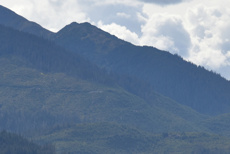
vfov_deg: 2.8
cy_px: 140
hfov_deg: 4.2
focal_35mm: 491
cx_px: 153
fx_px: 3138
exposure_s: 1/500
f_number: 8
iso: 100
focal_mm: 210
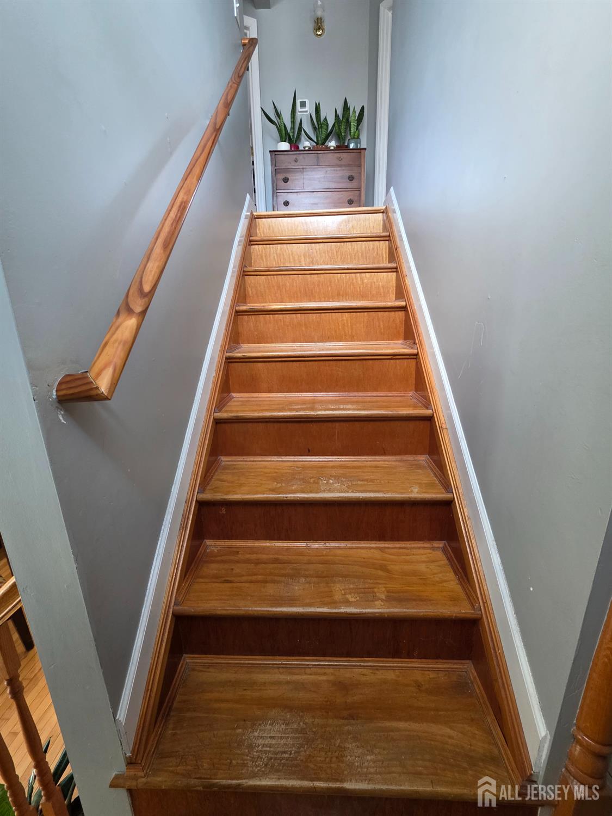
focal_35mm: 13
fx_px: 306
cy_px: 408
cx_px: 306
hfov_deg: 89.9
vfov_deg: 106.2
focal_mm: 2.2
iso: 250
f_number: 1.9
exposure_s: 1/120
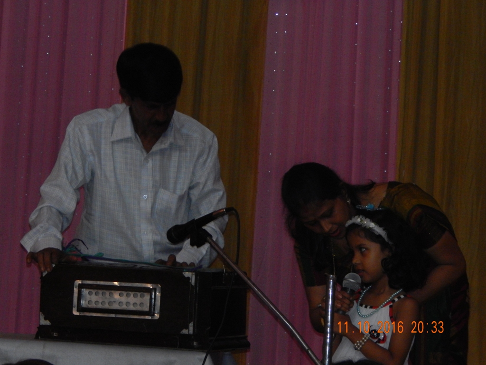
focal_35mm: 232
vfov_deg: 6.4
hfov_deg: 8.5
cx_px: 243
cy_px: 182
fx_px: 3257
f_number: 5.6
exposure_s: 1/30
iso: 720
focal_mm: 41.7
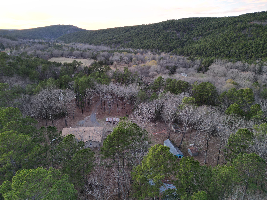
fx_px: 185
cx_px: 134
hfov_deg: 71.6
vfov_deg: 56.8
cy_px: 100
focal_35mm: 24
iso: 130
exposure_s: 1/25
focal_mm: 6.72
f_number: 1.7
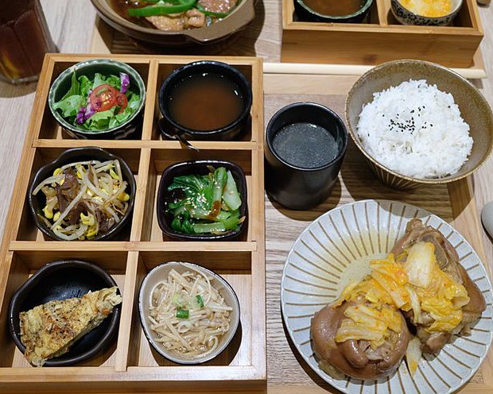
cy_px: 204
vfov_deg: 41.1
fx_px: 525
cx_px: 277
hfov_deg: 50.2
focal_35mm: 36
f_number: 2.8
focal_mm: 18.8
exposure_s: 1/60
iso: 640
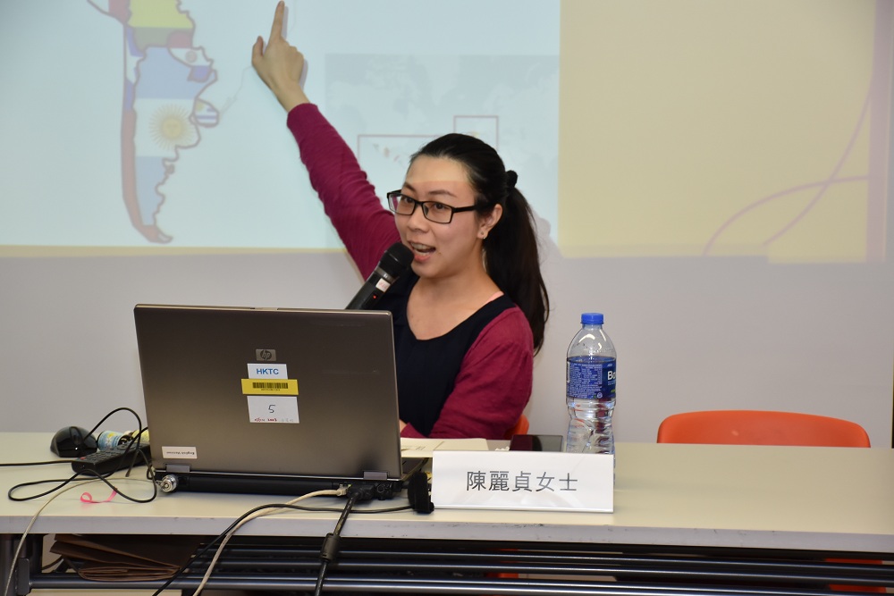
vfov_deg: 13.8
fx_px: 2459
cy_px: 298
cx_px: 447
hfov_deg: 20.6
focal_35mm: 99
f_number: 5
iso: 800
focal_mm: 66
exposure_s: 1/100
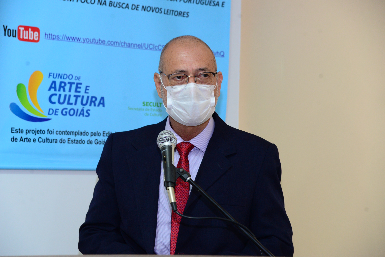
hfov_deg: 20.6
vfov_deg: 13.8
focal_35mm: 99
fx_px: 1059
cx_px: 192
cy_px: 129
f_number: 5
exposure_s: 1/80
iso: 2500
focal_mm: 98
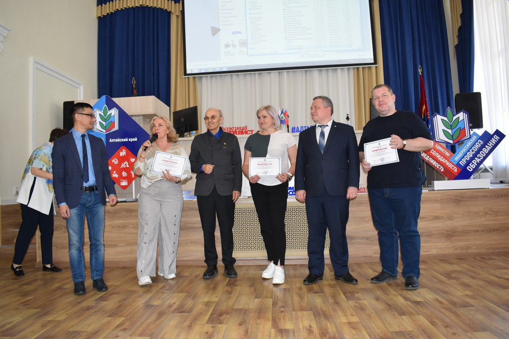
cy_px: 170
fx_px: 382
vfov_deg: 47.9
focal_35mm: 27
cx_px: 254
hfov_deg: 67.4
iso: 800
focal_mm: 18
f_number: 4.5
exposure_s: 1/80
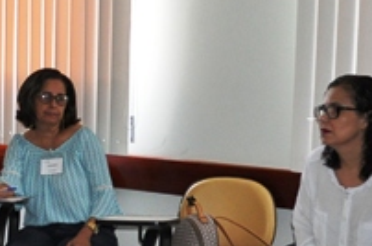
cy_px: 181
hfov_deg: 18.1
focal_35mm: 107
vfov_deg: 12.7
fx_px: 1104
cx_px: -85
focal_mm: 18
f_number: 3.5
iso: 800
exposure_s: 1/60
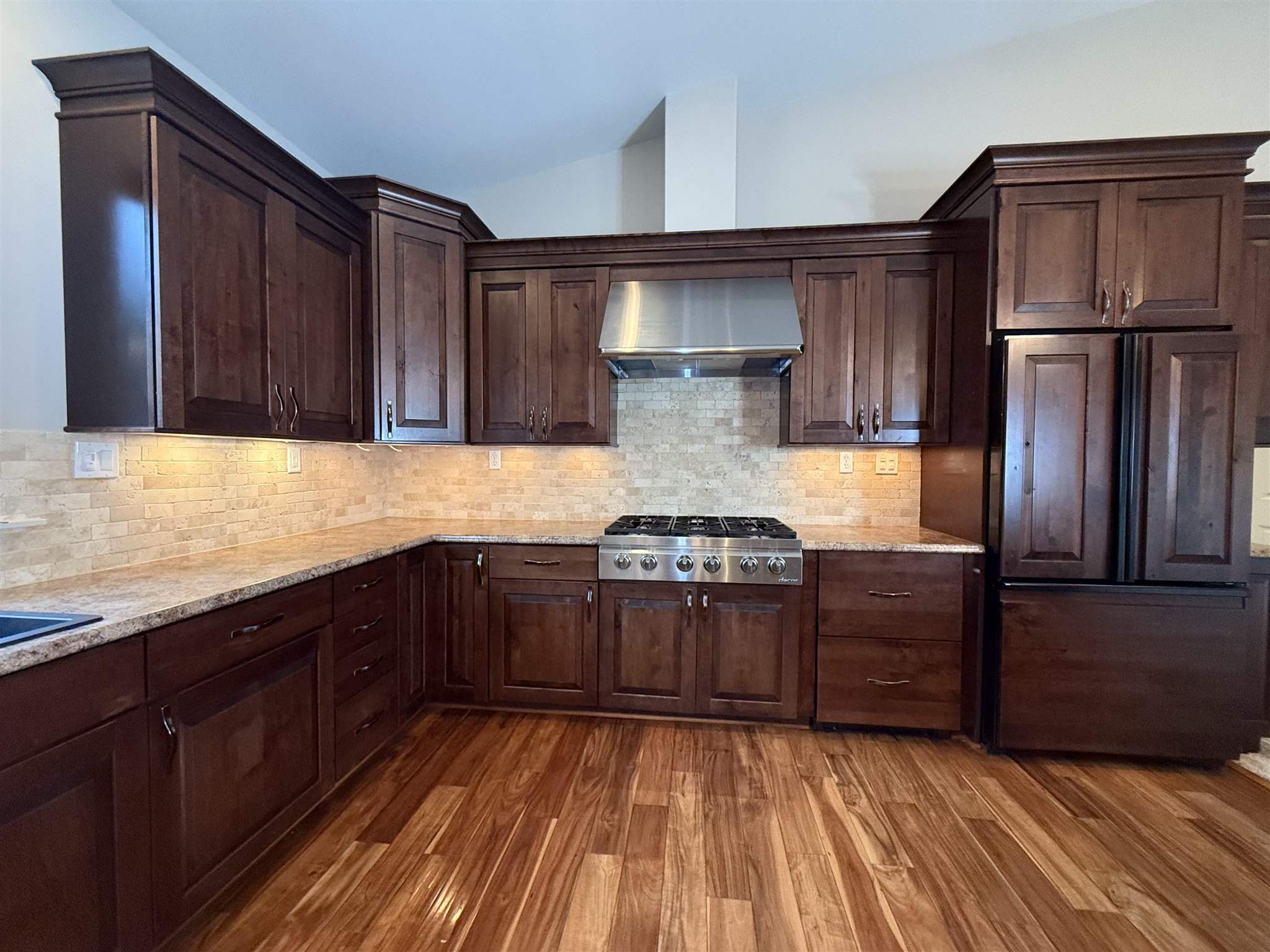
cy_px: 476
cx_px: 635
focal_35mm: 14
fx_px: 514
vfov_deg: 85.7
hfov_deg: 102.1
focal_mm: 2.22
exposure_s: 1/60
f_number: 2.2
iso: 500
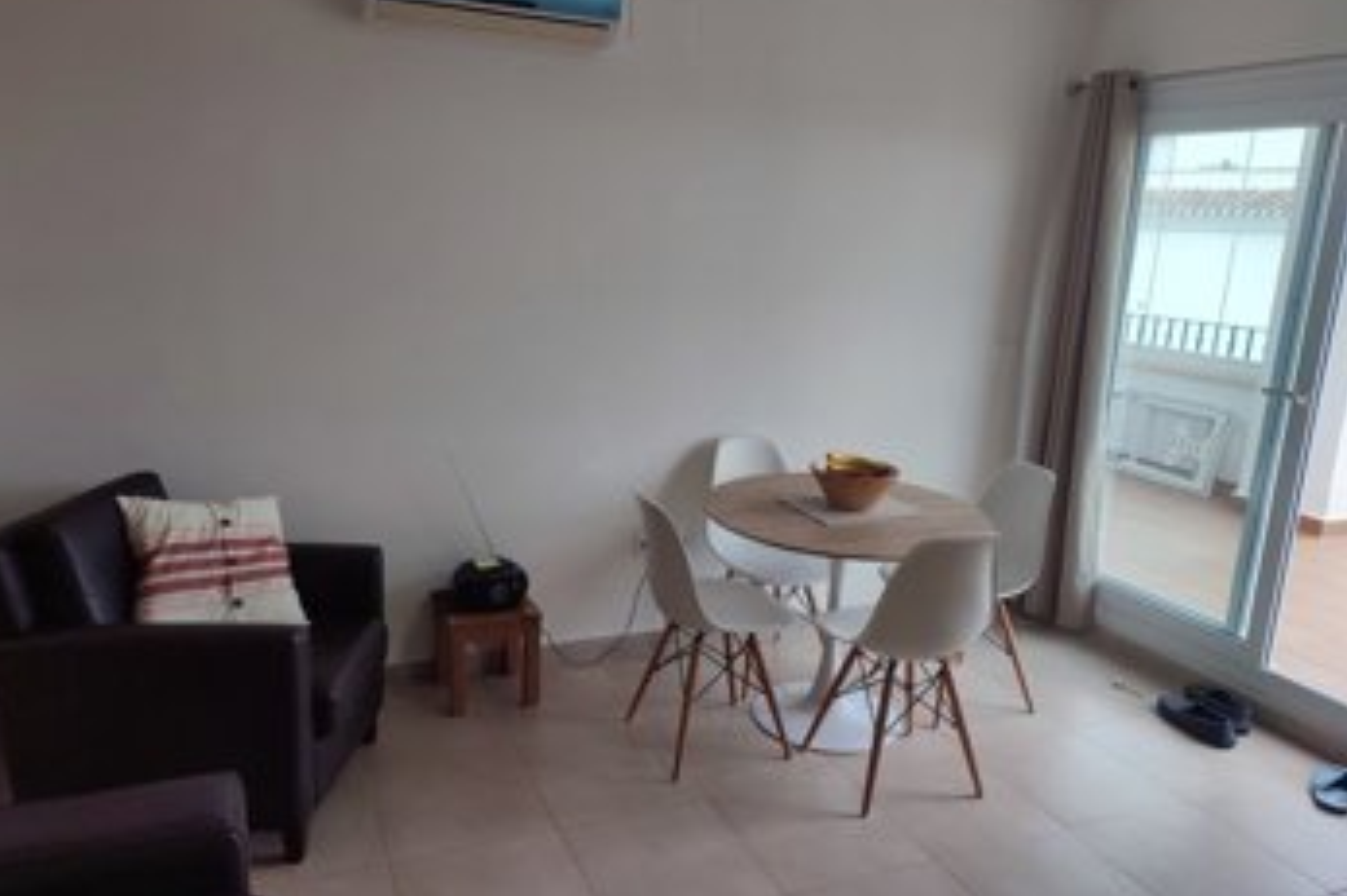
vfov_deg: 47.9
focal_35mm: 27
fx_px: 1010
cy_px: 465
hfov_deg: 67.4
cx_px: 656
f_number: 1.9
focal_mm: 6.04
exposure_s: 1/50
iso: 68
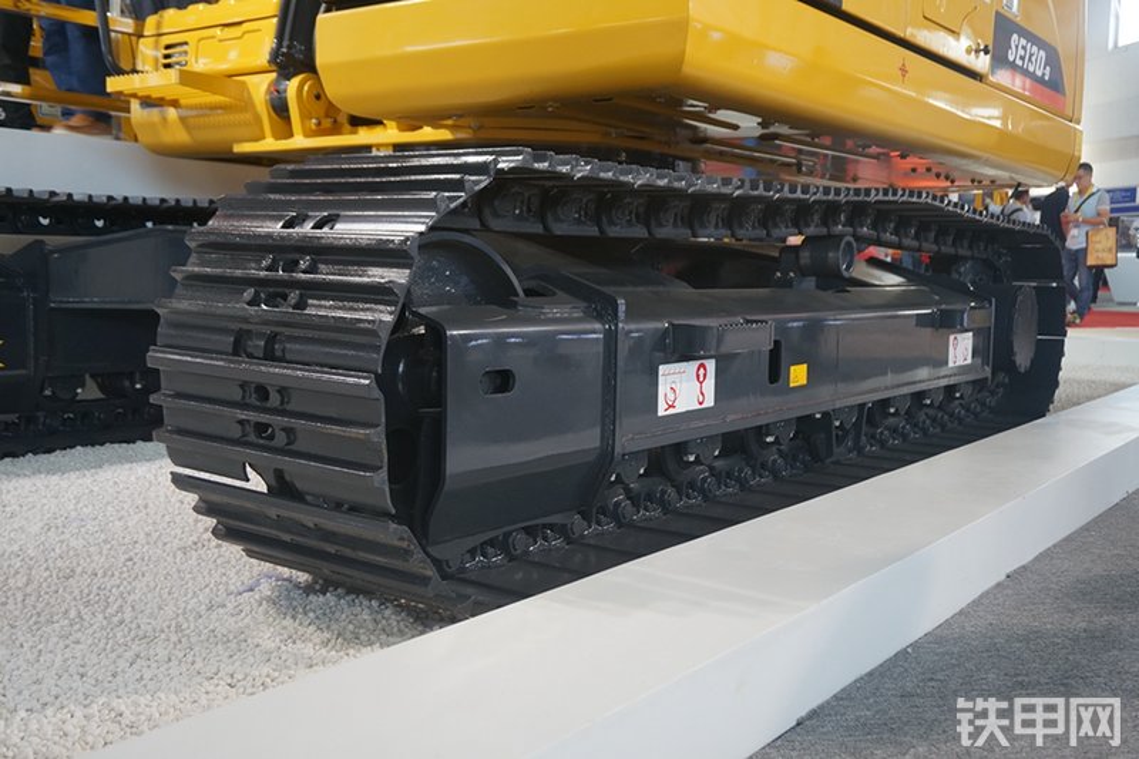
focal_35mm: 36
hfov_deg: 53.1
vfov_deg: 36.9
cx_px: 570
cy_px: 380
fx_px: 1139
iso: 400
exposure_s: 1/60
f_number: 4.5
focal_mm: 24
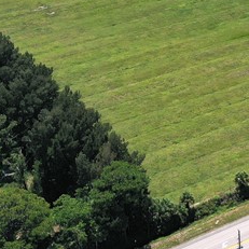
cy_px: -32
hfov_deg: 14.7
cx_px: 351
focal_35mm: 112
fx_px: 911
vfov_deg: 15.1
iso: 100
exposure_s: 1/1600
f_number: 4
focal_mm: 10.26
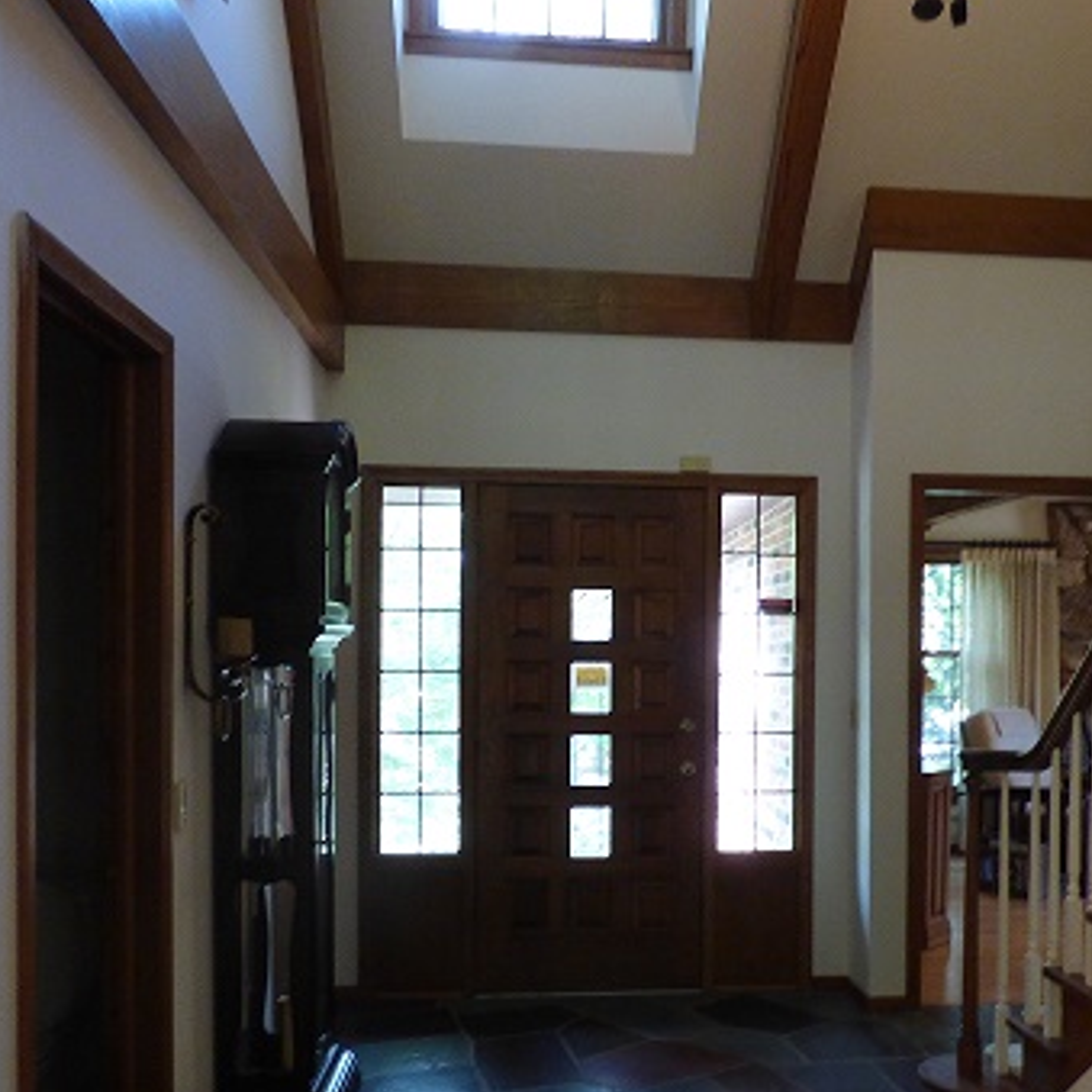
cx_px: 641
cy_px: 664
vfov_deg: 53.6
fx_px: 1071
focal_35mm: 30
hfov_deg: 53.7
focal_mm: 3.58
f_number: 2.8
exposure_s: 1/30
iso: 400
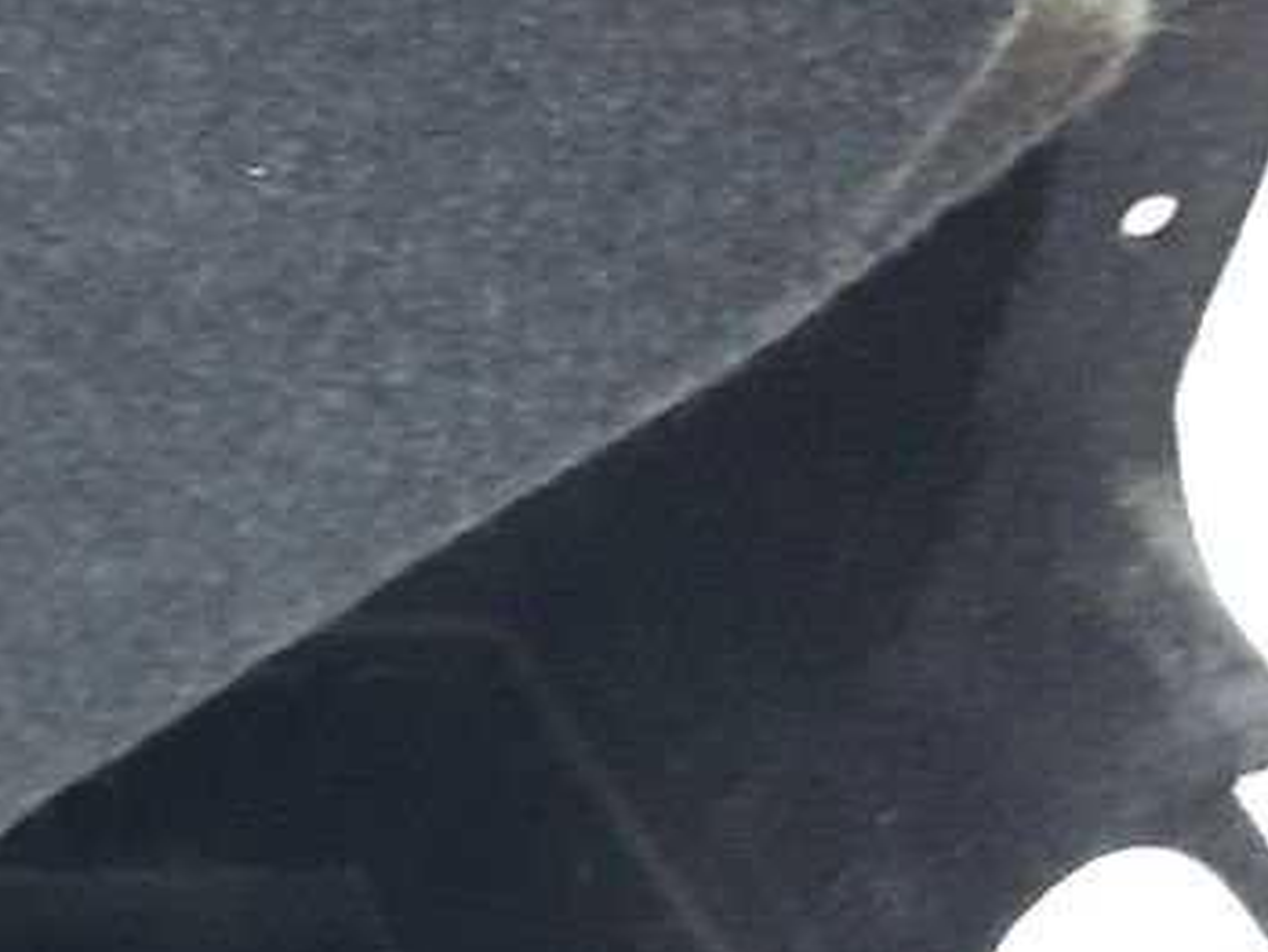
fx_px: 3151
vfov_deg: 17.1
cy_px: 719
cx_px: -411
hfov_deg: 20.6
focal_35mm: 86
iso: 400
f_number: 2
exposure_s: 1/33
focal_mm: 4.6
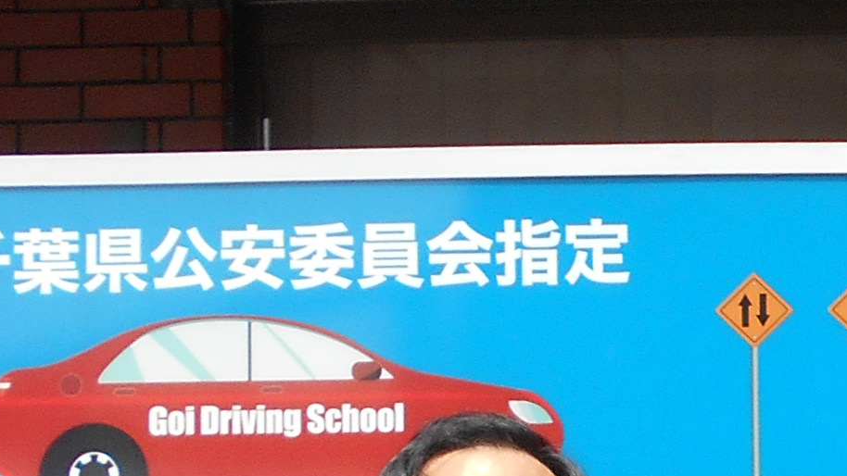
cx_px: 1216
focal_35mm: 113
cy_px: 831
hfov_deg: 17.3
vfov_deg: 10.2
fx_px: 2538
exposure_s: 1/320
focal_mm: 4.6
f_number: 3.2
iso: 80
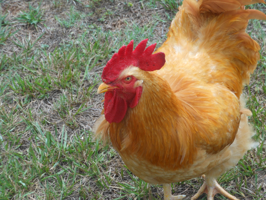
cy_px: 100
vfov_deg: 12.3
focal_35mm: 120
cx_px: 133
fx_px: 922
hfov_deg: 16.4
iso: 80
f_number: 5.4
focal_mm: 21.5
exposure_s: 1/200
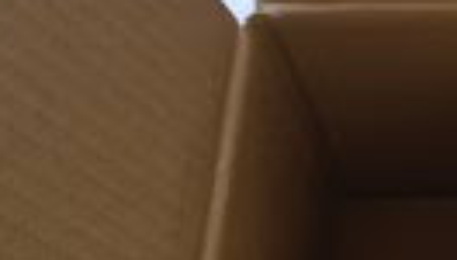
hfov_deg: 18.8
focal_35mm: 102
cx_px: 651
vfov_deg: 12.0
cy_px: 125
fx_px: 1239
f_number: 2.4
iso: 100
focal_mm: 3.3
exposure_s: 1/30
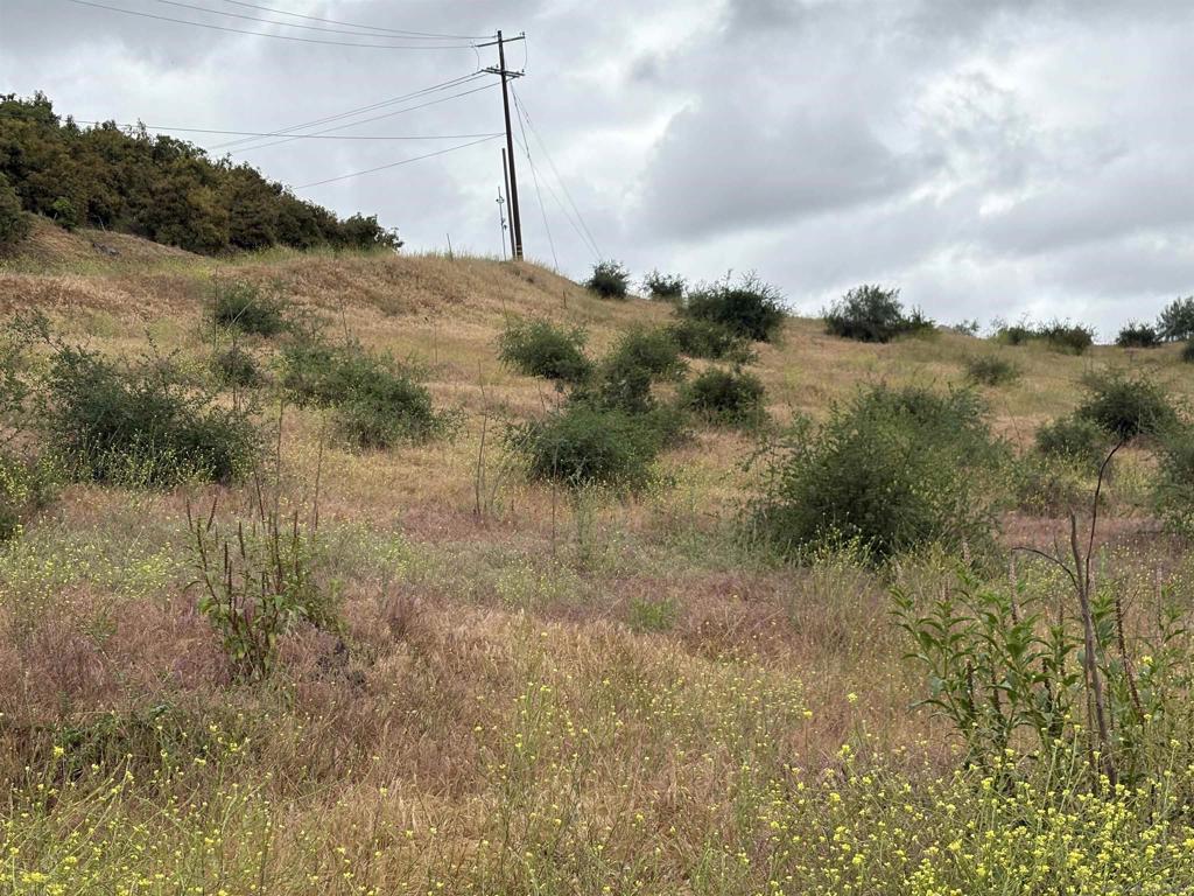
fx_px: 1794
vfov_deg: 28.0
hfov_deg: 36.8
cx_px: 597
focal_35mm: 52
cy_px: 448
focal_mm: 5.96
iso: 32
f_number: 1.6
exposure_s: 1/1667
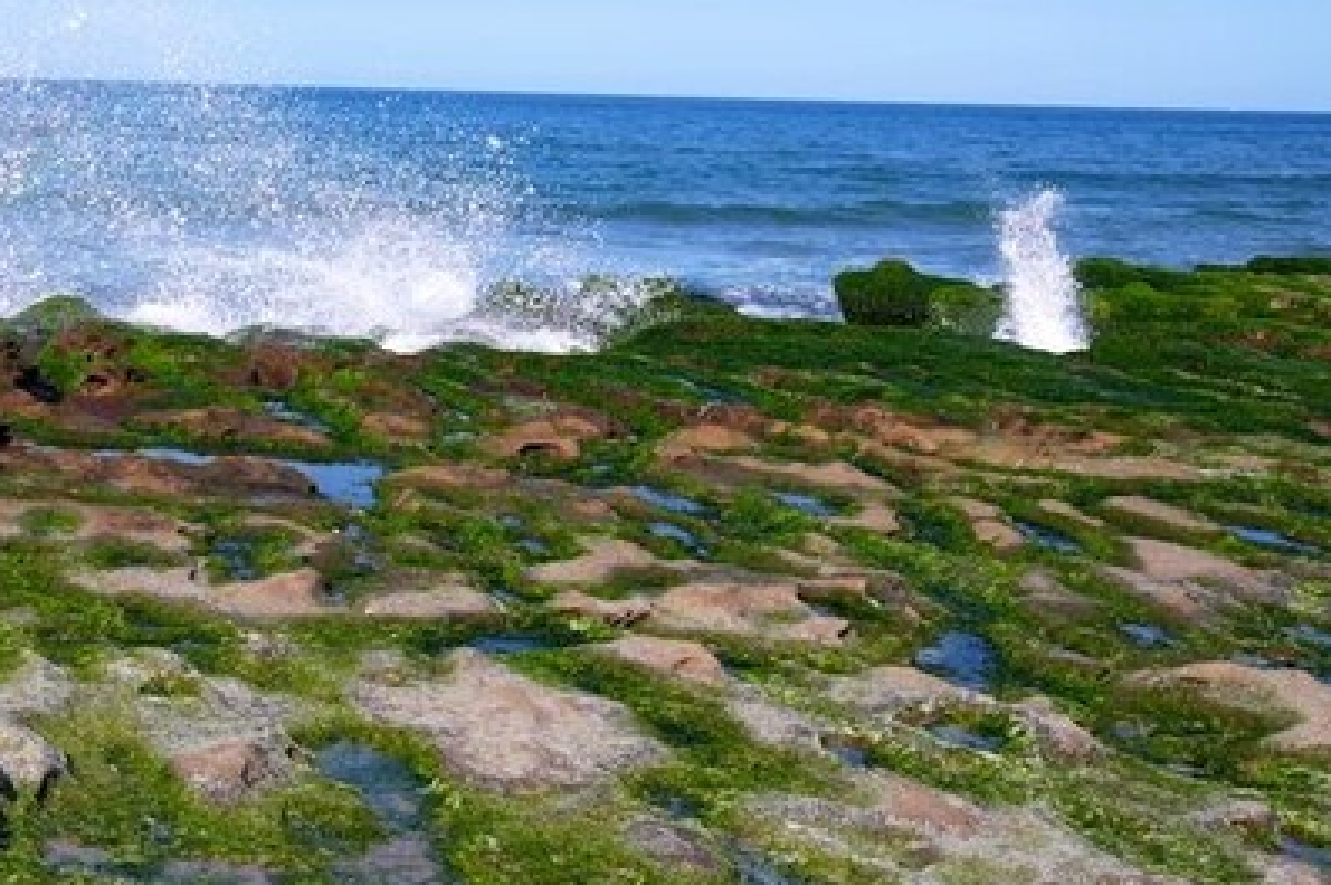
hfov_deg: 31.3
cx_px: 54
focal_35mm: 60
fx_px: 2216
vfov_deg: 22.5
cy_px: 345
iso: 160
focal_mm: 28
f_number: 8
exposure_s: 1/500
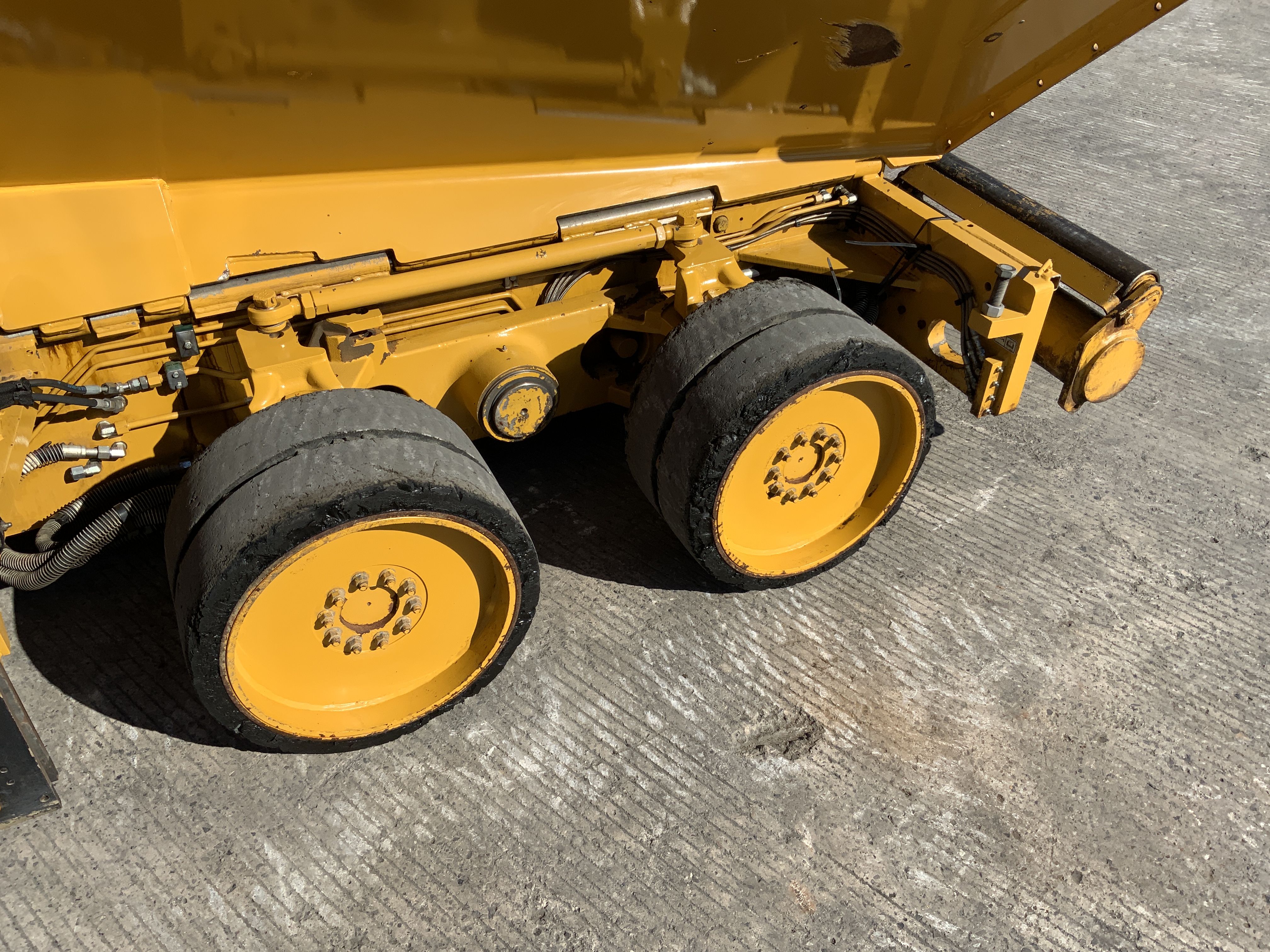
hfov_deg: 61.7
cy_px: 476
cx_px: 635
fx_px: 1064
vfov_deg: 48.2
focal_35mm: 29
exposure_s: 1/1984
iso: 16
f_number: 1.8
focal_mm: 3
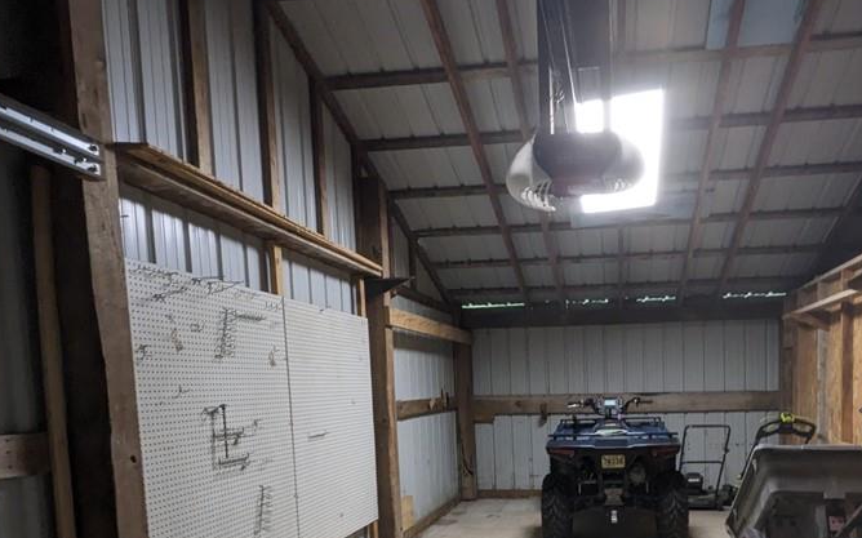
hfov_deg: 69.2
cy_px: 433
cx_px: 543
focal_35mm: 26
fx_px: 611
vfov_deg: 45.1
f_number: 2.2
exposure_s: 1/47.3
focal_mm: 2.22
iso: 411
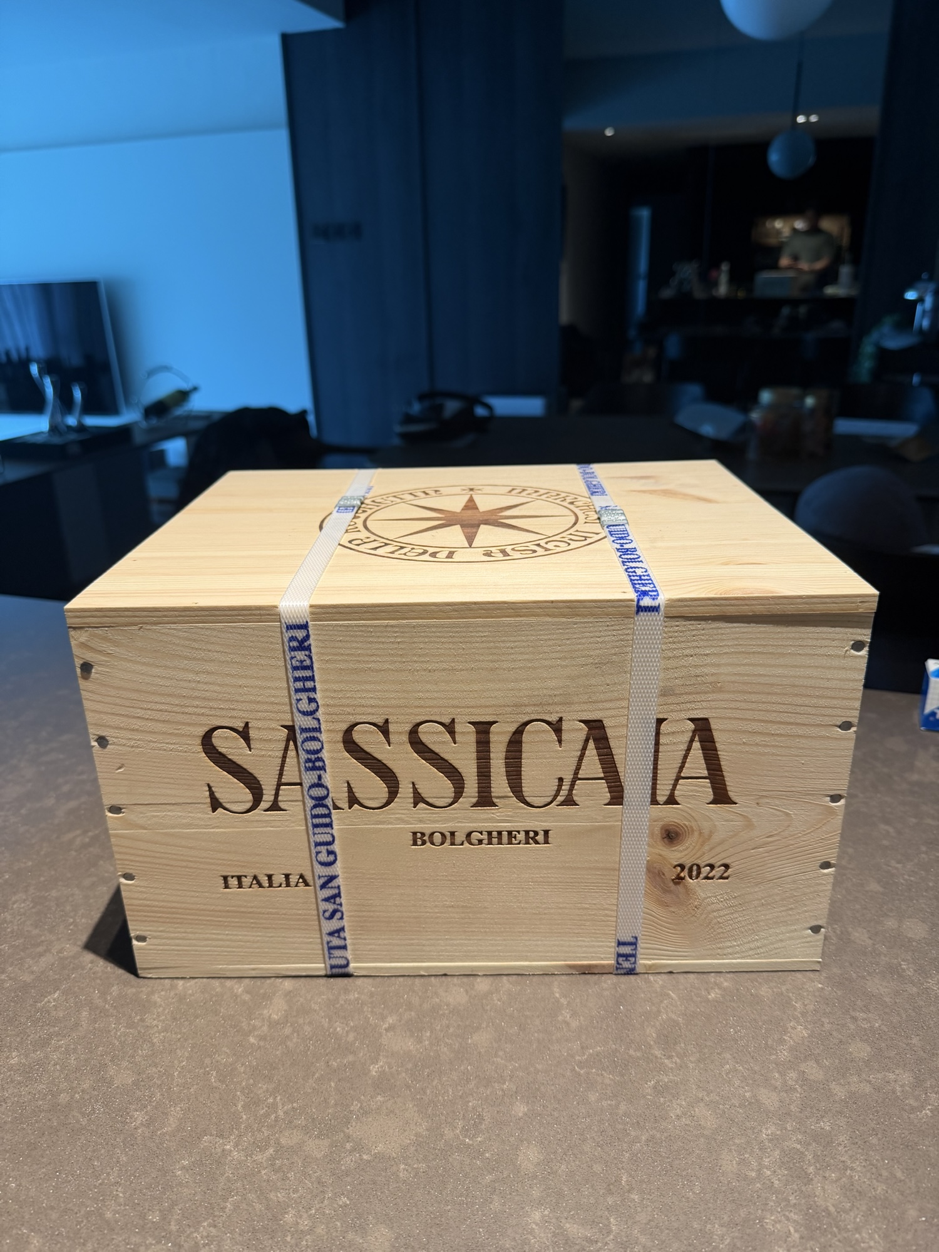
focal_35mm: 24
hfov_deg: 56.8
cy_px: 626
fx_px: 868
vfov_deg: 71.6
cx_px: 470
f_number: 1.78
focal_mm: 6.76
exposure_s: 1/50
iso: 160
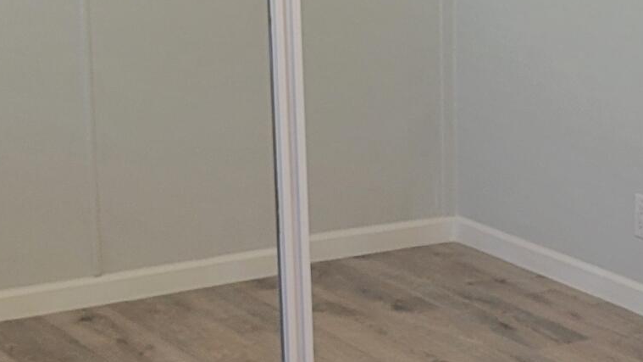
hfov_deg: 18.5
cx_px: 676
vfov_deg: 10.8
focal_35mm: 112
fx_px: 1910
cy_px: 185
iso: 200
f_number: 1.8
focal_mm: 5.4
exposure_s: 1/120
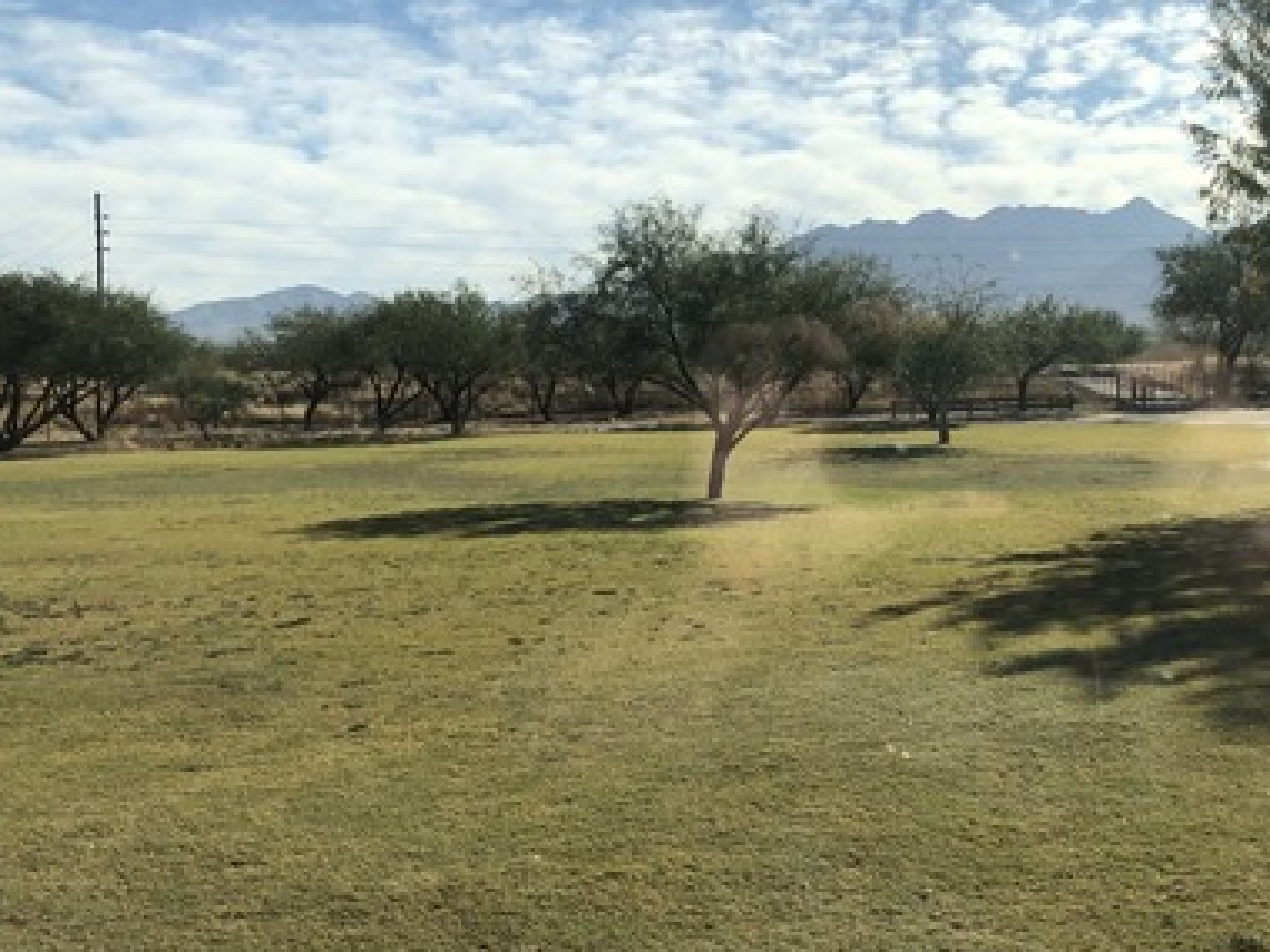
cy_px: 409
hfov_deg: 44.1
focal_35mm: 42
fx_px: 1541
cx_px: 852
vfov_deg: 34.3
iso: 25
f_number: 1.8
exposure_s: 1/2667
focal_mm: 3.99
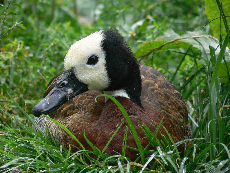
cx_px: 115
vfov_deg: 3.4
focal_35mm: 432
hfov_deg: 4.6
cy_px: 86
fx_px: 2870
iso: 80
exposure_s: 1/100
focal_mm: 72
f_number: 4.5
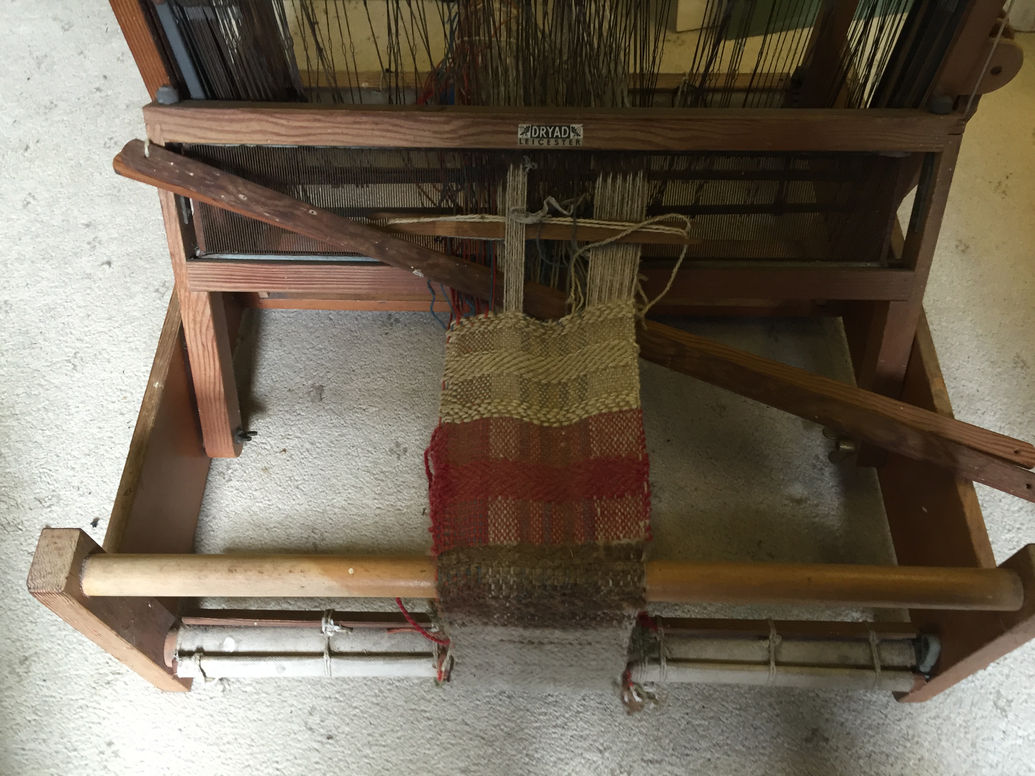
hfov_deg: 61.7
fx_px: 867
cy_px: 388
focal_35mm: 29
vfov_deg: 48.2
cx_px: 518
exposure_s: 1/33
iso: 100
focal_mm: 4.15
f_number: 2.2
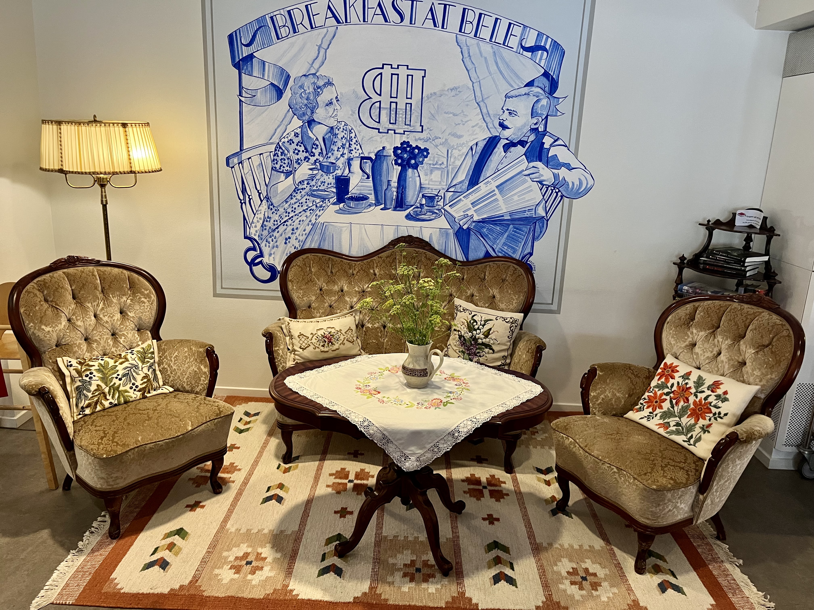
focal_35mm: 26
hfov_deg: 67.3
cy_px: 305
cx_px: 407
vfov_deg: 53.1
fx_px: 611
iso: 250
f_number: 1.6
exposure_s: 1/50
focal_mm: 5.1
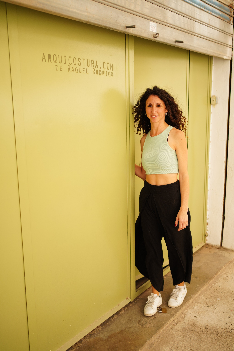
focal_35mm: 35
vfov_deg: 54.4
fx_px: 341
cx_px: 117
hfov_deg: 37.9
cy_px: 176
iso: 320
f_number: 2.5
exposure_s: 1/800
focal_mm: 35
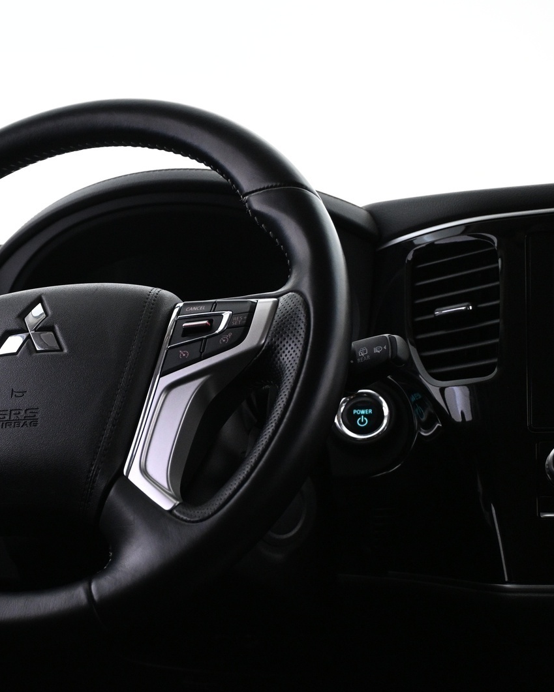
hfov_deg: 27.0
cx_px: 27
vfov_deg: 34.9
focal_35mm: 54
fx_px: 1101
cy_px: 346
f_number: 4.2
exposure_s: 1/40
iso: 1600
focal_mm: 25
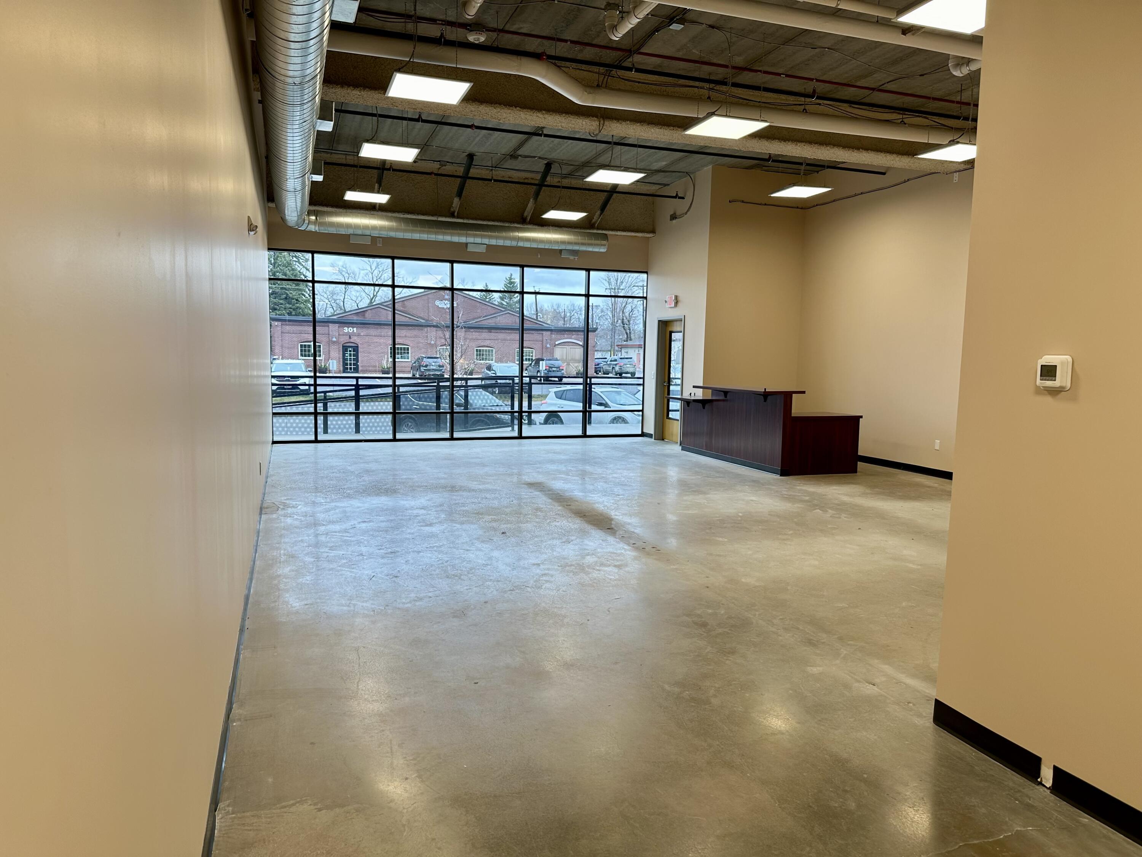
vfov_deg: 56.8
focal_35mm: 24
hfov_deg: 71.6
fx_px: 792
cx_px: 571
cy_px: 428
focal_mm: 6.86
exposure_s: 1/129
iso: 80
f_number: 1.78
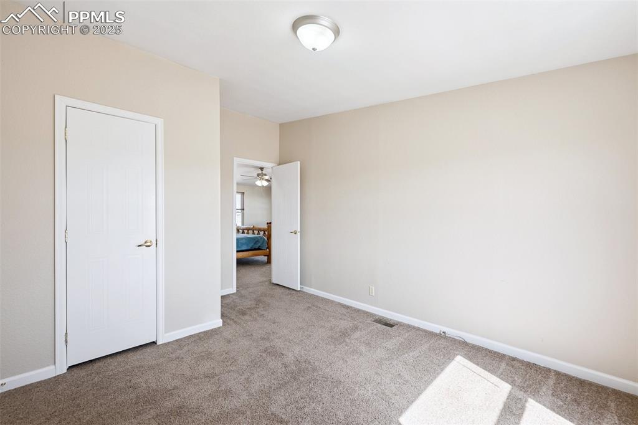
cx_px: 319
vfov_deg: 77.3
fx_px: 266
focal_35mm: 15
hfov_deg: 100.4
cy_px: 212
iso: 400
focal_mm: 15
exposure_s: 1/100
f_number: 4
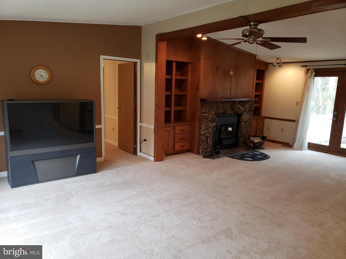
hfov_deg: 67.3
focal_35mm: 26
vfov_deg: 53.1
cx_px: 173
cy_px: 130
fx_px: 260
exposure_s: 1/60
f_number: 1.5
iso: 250
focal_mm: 4.3
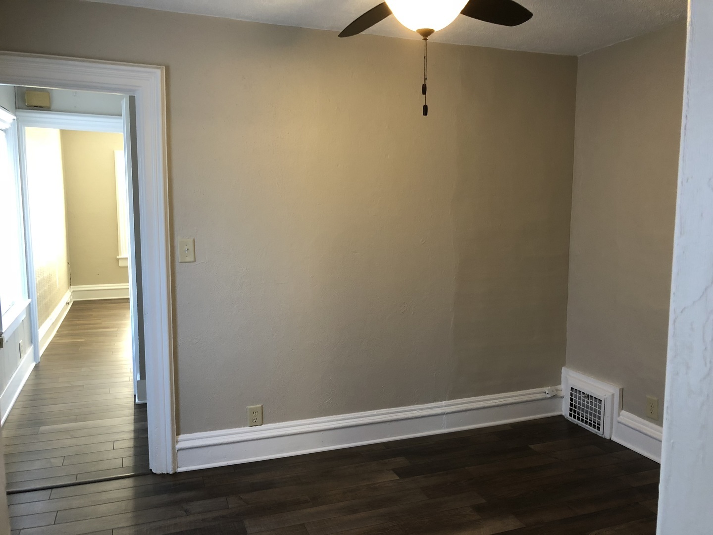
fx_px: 577
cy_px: 268
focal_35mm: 28
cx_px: 356
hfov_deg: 63.4
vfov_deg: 49.7
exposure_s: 1/15
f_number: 1.8
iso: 50
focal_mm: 4
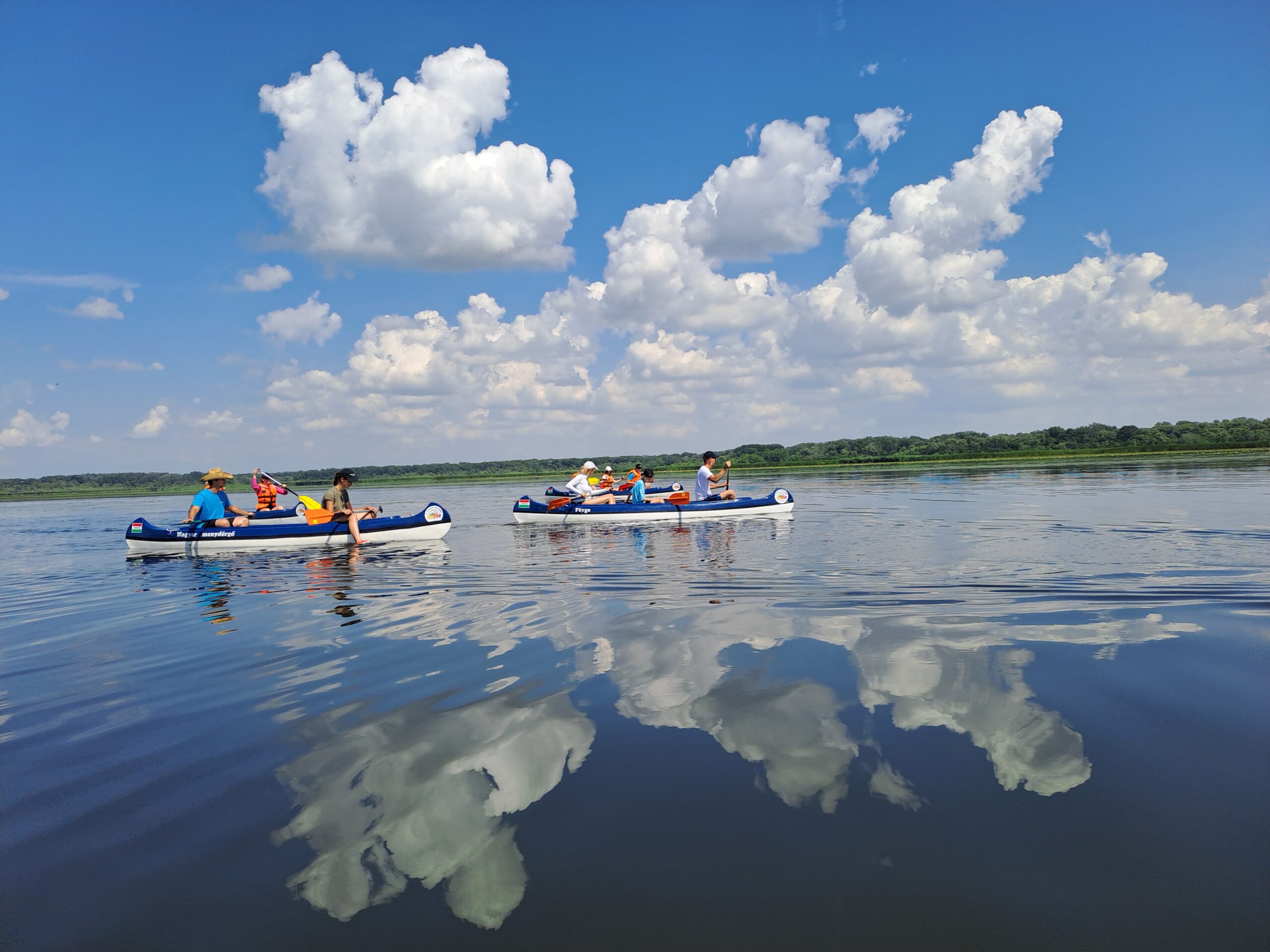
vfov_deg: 54.9
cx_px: 635
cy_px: 476
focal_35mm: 25
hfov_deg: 69.4
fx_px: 917
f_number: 1.8
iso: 32
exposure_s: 1/1862
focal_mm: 4.65
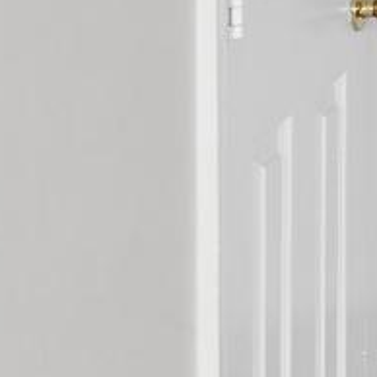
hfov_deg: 9.1
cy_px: -224
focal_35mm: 101
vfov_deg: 15.6
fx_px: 1244
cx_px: 1372
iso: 800
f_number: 8
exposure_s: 1/4
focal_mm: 16
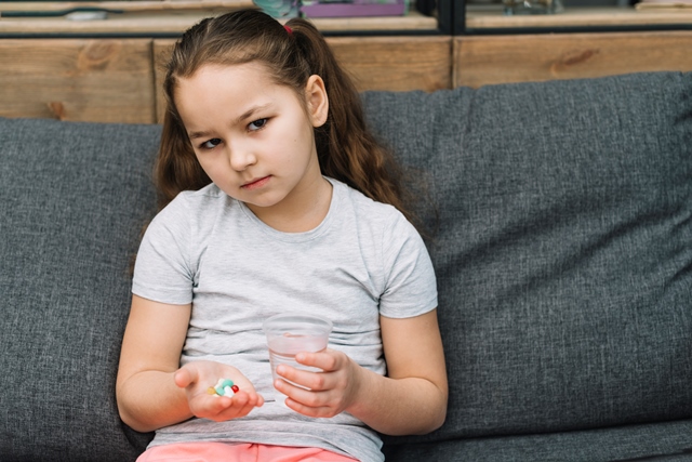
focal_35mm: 50
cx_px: 346
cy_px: 231
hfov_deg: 39.6
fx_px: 961
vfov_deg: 27.0
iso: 200
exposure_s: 1/160
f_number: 3.2
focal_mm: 50
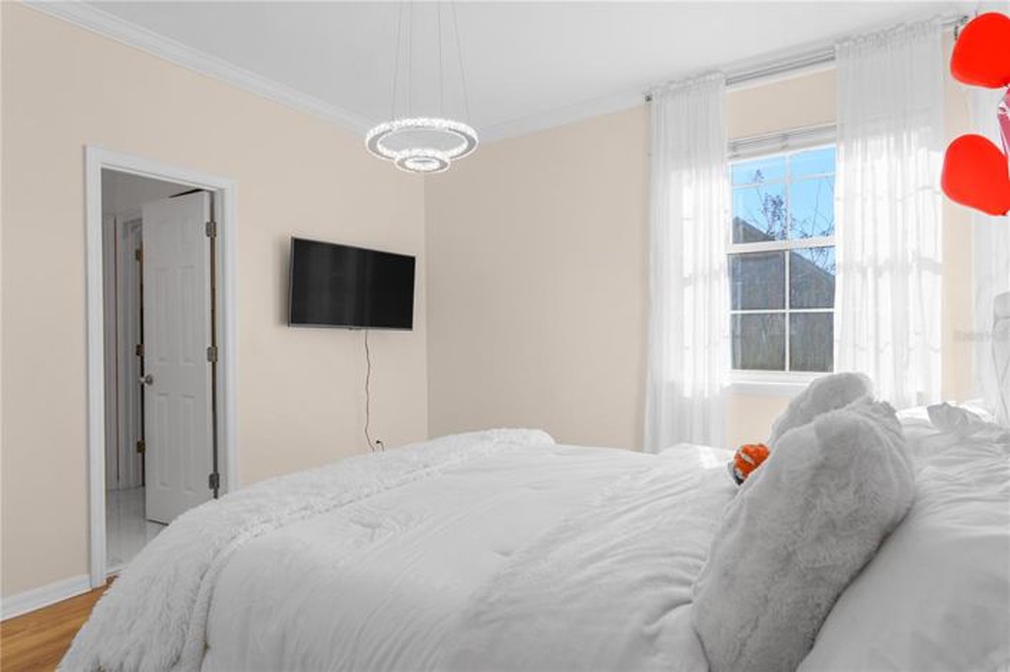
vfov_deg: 67.3
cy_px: 336
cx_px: 505
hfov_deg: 90.0
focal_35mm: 18
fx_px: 505
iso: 100
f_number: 3.2
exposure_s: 1/80
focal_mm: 12
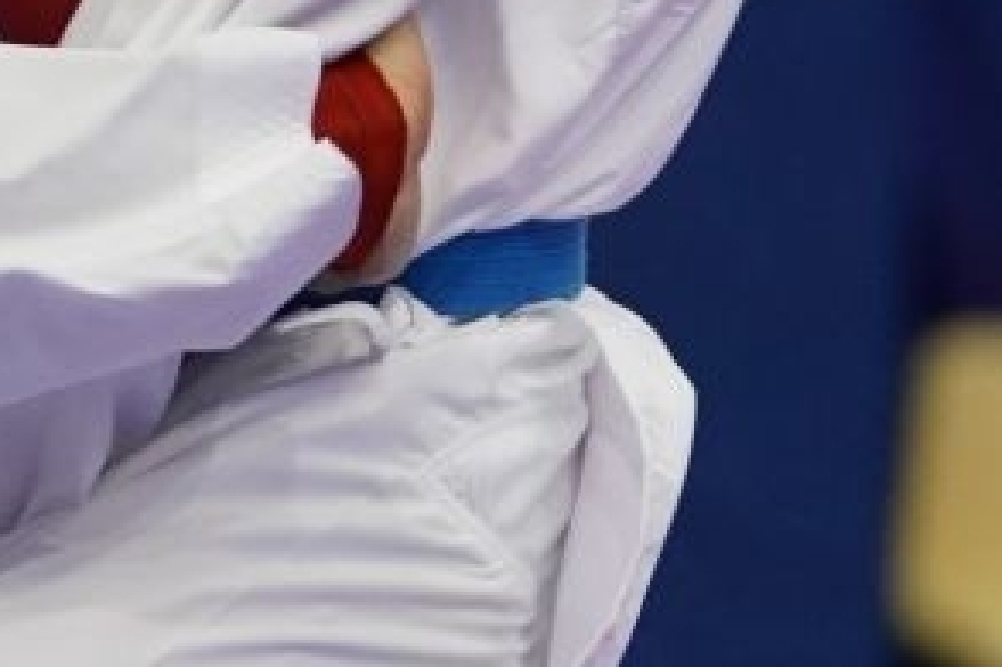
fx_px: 23922
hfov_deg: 2.4
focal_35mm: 860
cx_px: -715
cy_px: -400
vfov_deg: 1.6
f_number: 2.8
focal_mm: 140
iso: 2500
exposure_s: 1/1000
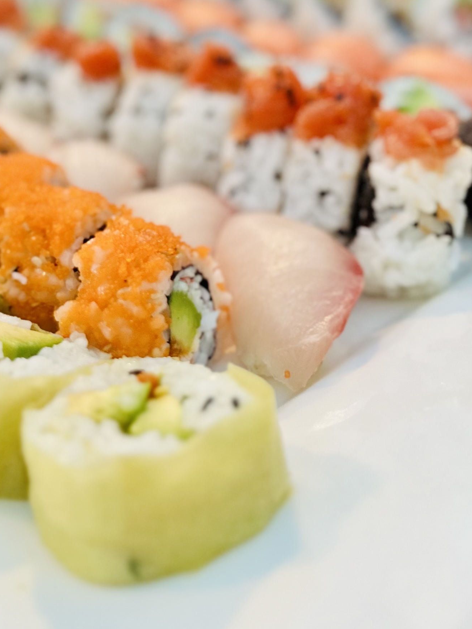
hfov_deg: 36.8
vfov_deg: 45.6
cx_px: 218
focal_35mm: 39
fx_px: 709
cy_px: 131
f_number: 1.78
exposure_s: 1/60
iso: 160
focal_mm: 6.86
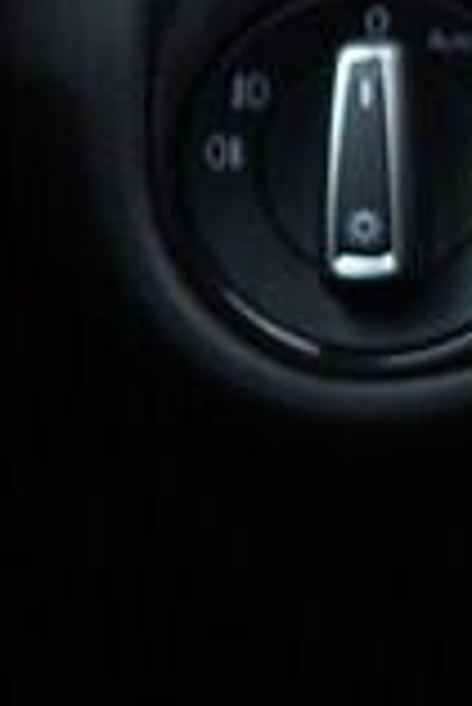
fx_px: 4611
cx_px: 1973
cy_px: 16
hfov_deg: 5.1
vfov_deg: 8.7
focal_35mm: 235
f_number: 2.8
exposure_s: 1/40
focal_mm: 24
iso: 200
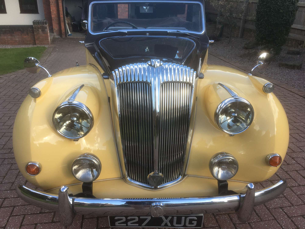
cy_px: 114
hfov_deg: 61.7
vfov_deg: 48.2
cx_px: 152
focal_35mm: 29
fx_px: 256
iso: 25
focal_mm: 4.15
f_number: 2.2
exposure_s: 1/437
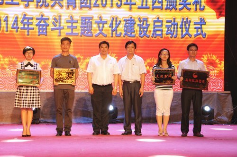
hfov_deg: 24.6
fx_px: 542
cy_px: 78
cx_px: 118
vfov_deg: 16.5
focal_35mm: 82
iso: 640
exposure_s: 1/125
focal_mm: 55
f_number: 6.3
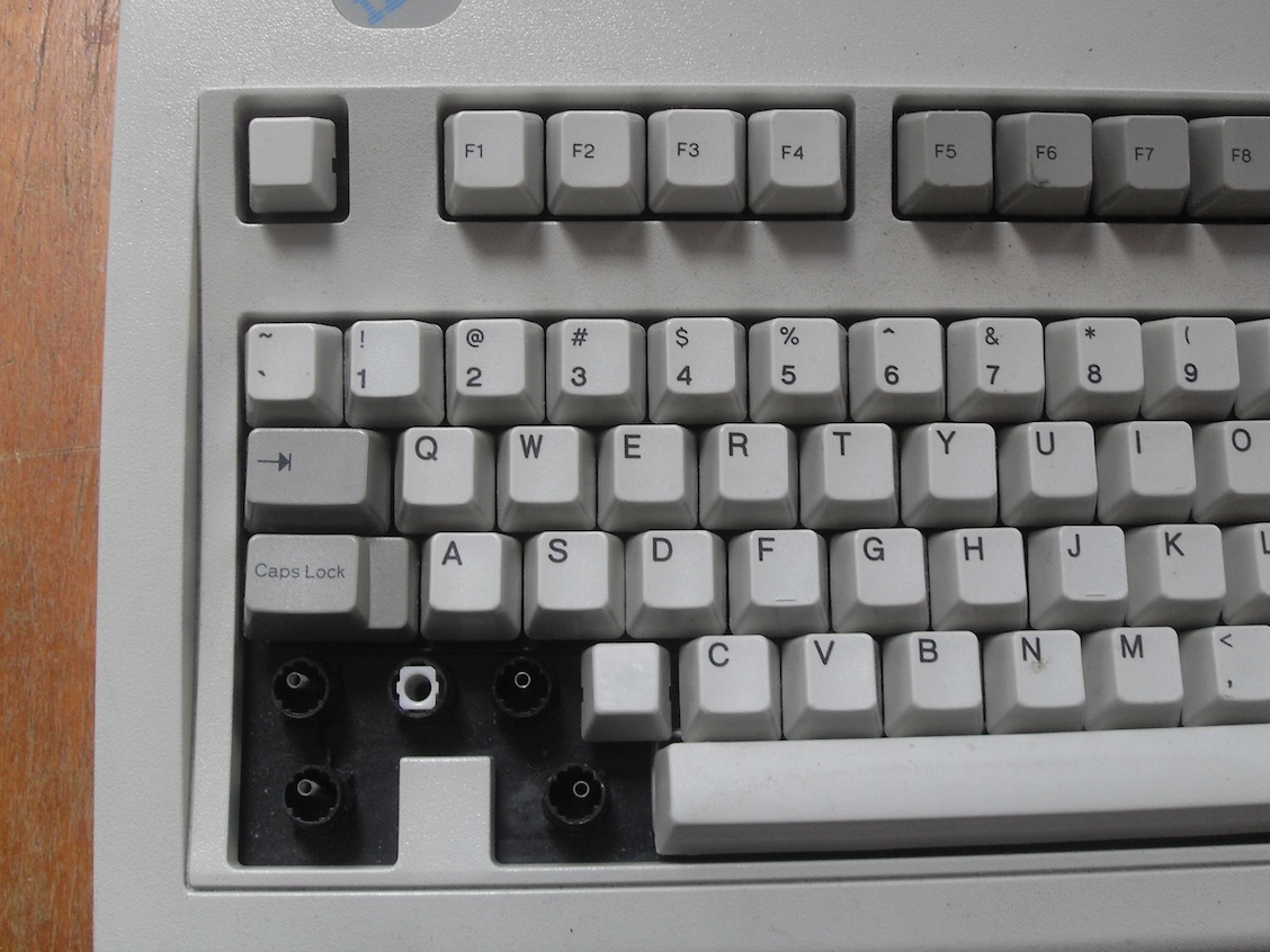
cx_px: 717
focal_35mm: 42
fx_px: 1541
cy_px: 434
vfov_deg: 34.3
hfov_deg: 44.7
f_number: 2.8
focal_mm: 6.3
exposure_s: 1/45
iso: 100
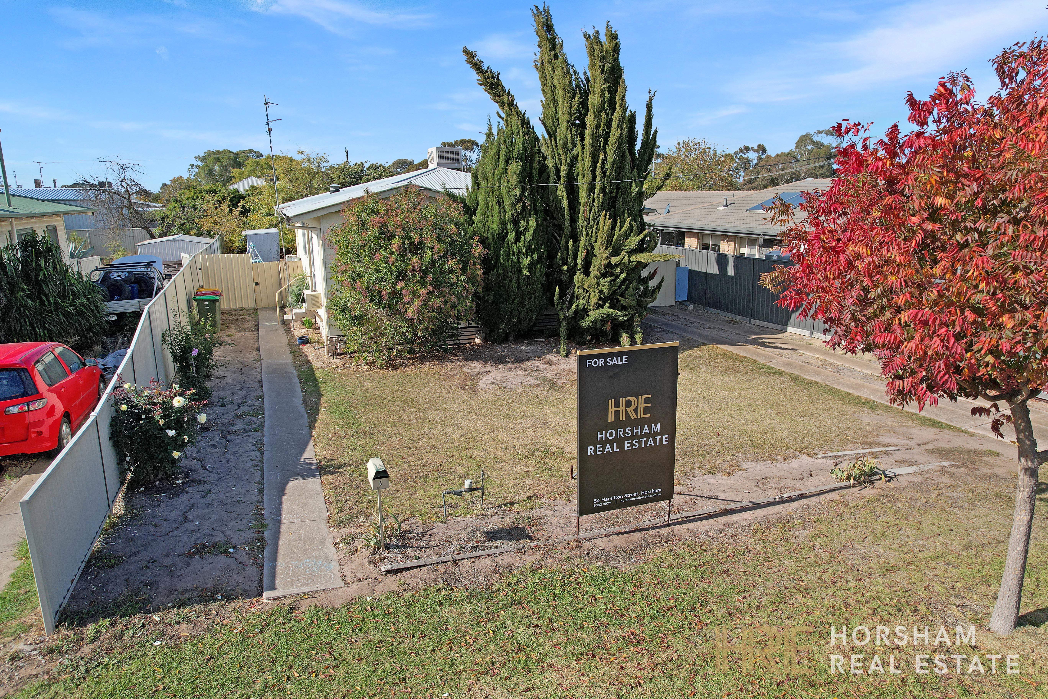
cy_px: 350
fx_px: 640
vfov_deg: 57.2
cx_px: 524
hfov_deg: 78.6
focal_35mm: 22
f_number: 2.8
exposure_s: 1/1600
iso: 120
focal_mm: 8.38
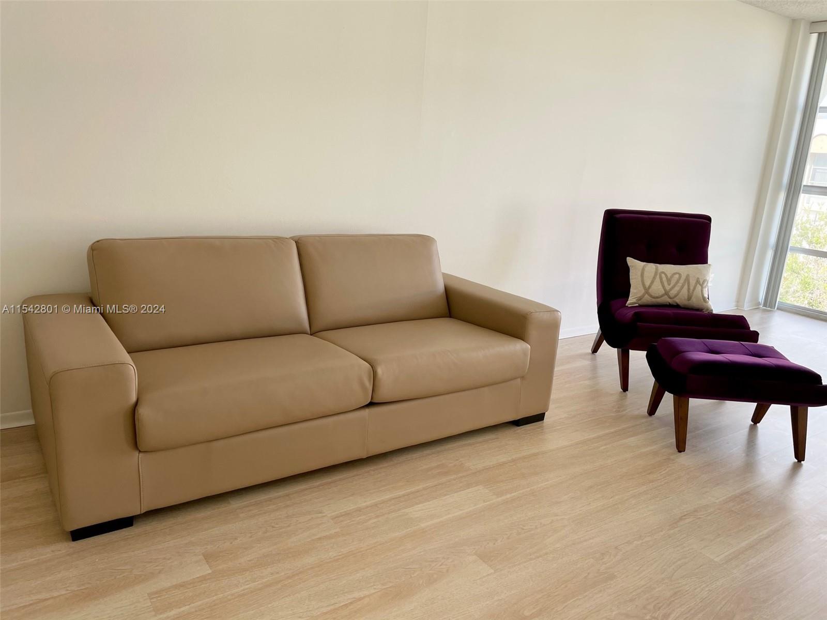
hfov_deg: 67.3
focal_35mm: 26
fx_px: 621
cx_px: 414
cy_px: 310
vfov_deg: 53.1
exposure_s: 1/376
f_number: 1.6
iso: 32
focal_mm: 4.2
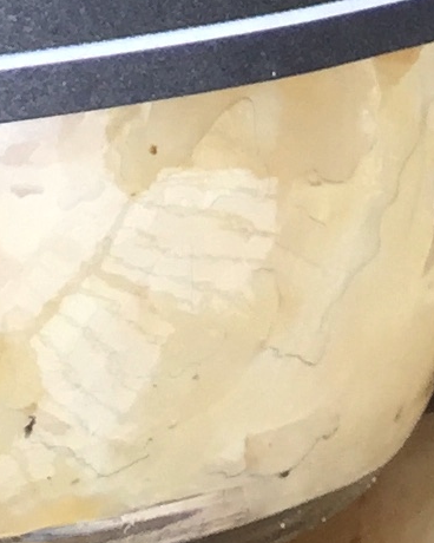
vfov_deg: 8.7
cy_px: -802
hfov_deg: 7.5
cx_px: -353
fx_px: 3227
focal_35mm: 201
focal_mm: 4.15
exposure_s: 1/120
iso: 40
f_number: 2.2
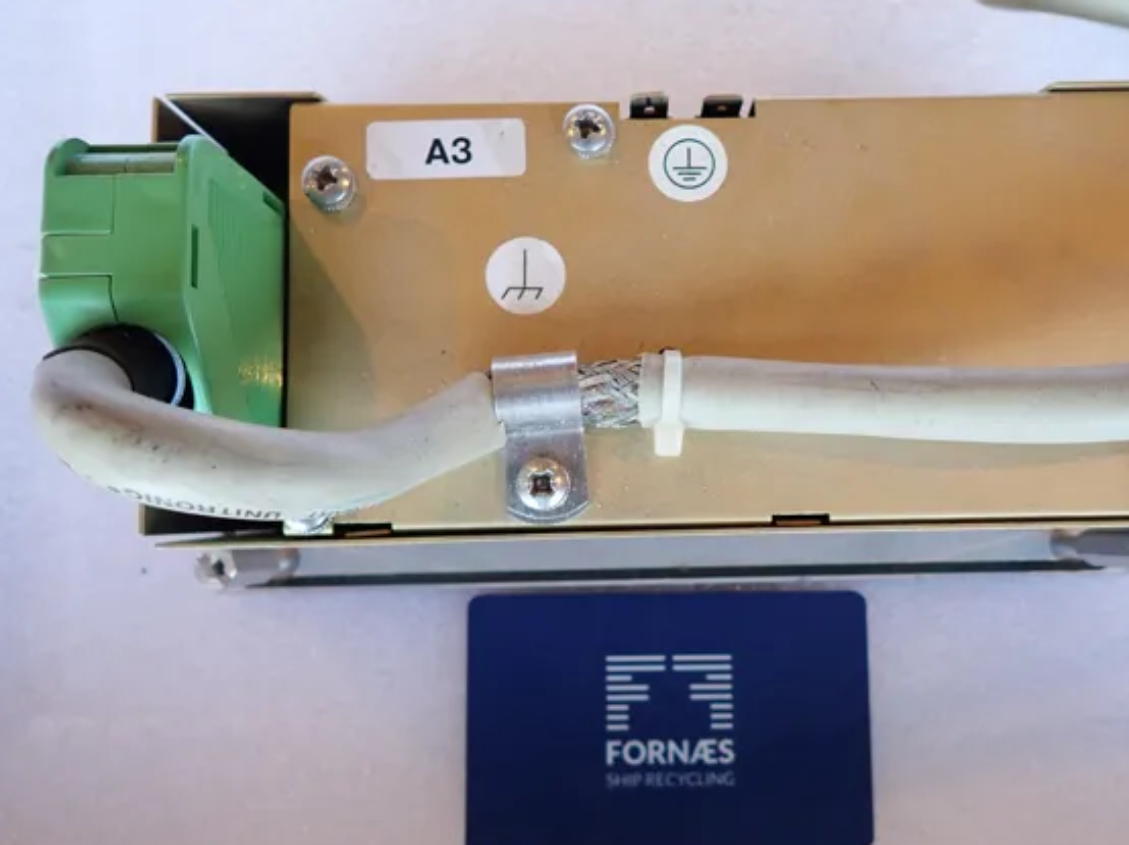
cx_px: 624
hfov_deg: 63.3
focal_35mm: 28
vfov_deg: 49.7
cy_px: 420
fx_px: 913
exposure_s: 1/100
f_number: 2
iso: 200
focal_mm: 4.5
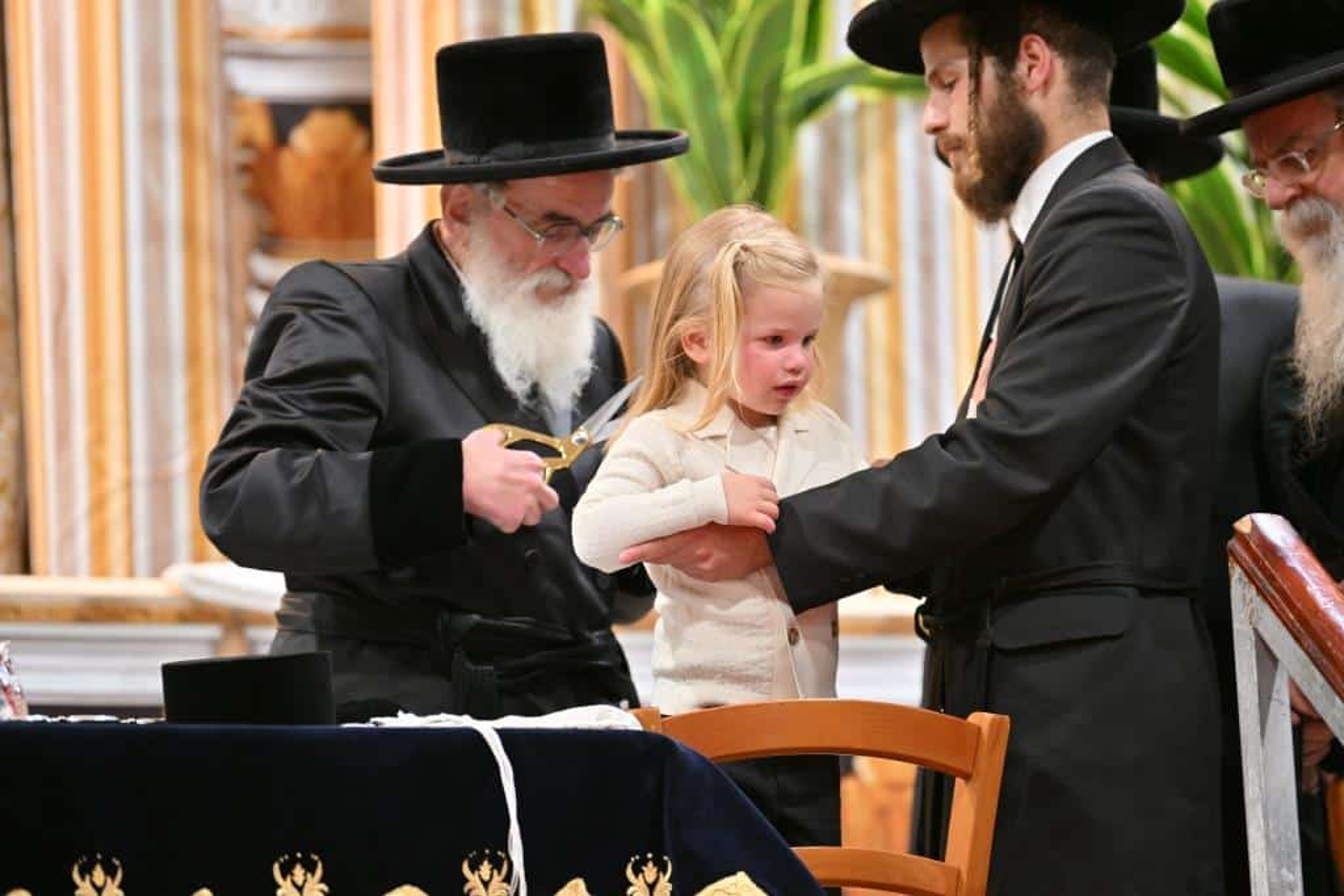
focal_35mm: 180
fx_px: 6720
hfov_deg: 11.4
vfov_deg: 7.6
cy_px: 448
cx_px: 672
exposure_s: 1/200
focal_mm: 180
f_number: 2.8
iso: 800
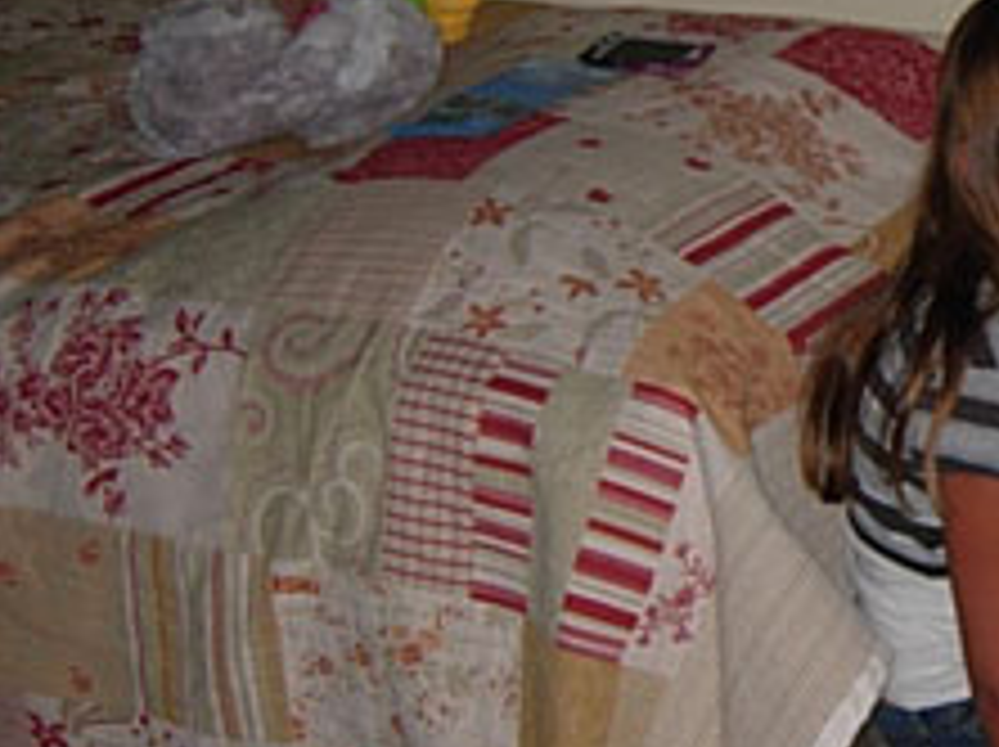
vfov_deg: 14.2
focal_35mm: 104
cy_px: 302
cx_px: 1292
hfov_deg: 17.7
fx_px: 2998
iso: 81
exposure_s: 1/73.9
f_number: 2.7
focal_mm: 7.5
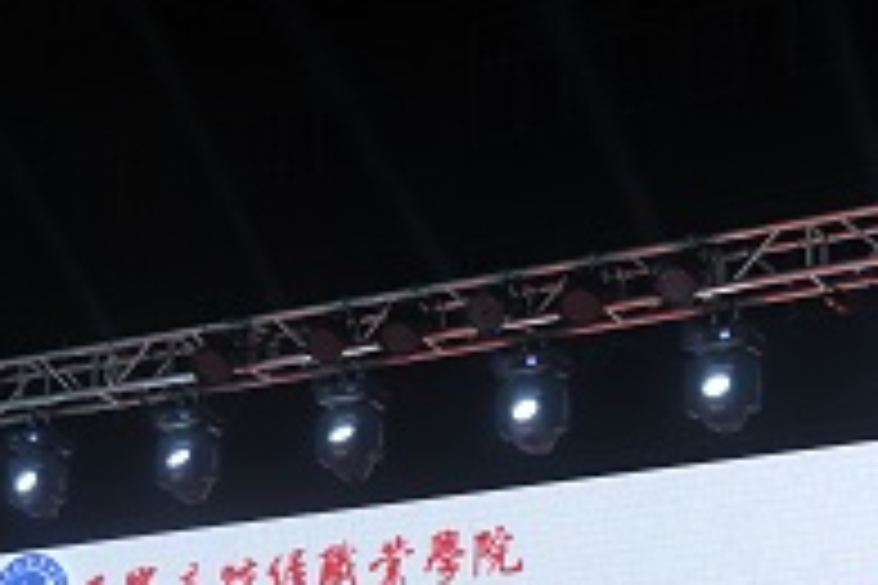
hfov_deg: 21.3
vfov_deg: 13.4
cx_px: 259
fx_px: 2317
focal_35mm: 95
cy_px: 925
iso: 400
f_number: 3.5
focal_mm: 29
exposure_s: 1/60
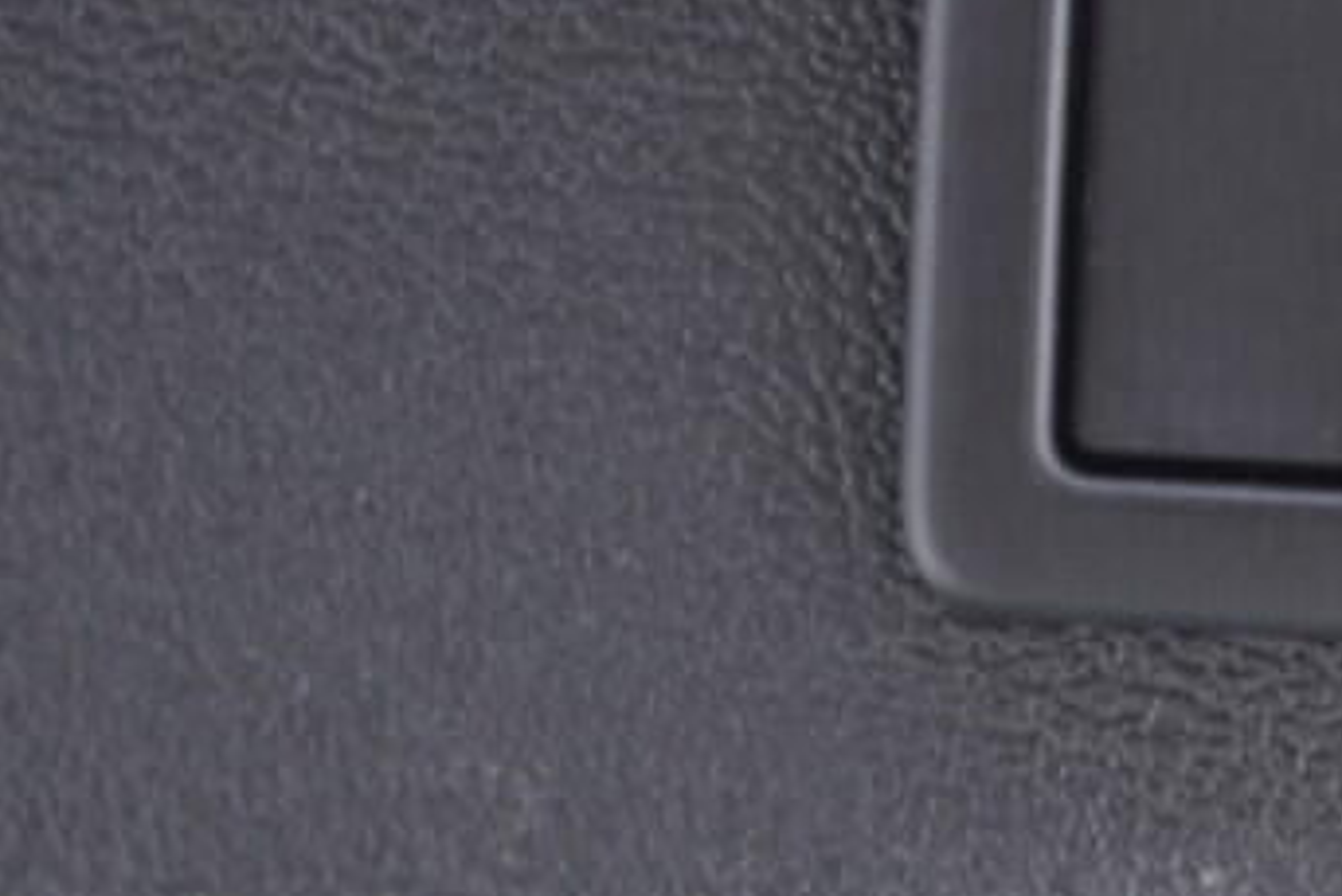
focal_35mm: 151
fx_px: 5631
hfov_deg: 13.3
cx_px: 1561
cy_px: -16
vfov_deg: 9.0
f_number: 2.8
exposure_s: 1/40
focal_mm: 24
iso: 640
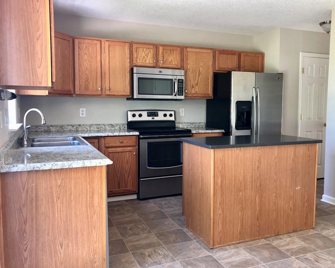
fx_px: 298
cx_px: 178
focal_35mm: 30
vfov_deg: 48.5
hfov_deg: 58.7
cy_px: 136
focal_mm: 3.99
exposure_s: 1/20
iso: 40
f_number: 1.8
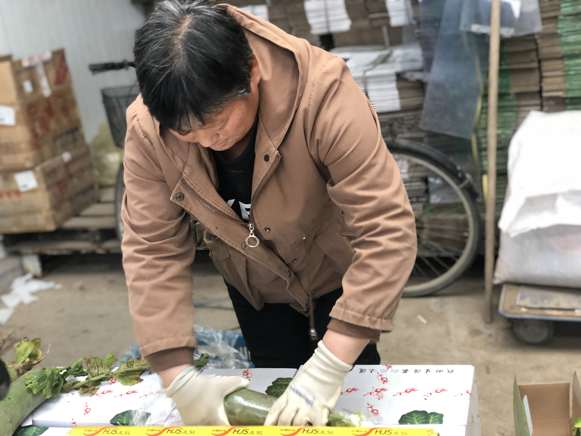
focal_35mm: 52
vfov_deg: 28.0
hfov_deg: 36.8
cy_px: 218
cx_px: 290
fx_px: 873
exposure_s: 1/40
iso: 100
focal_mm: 6
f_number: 2.4
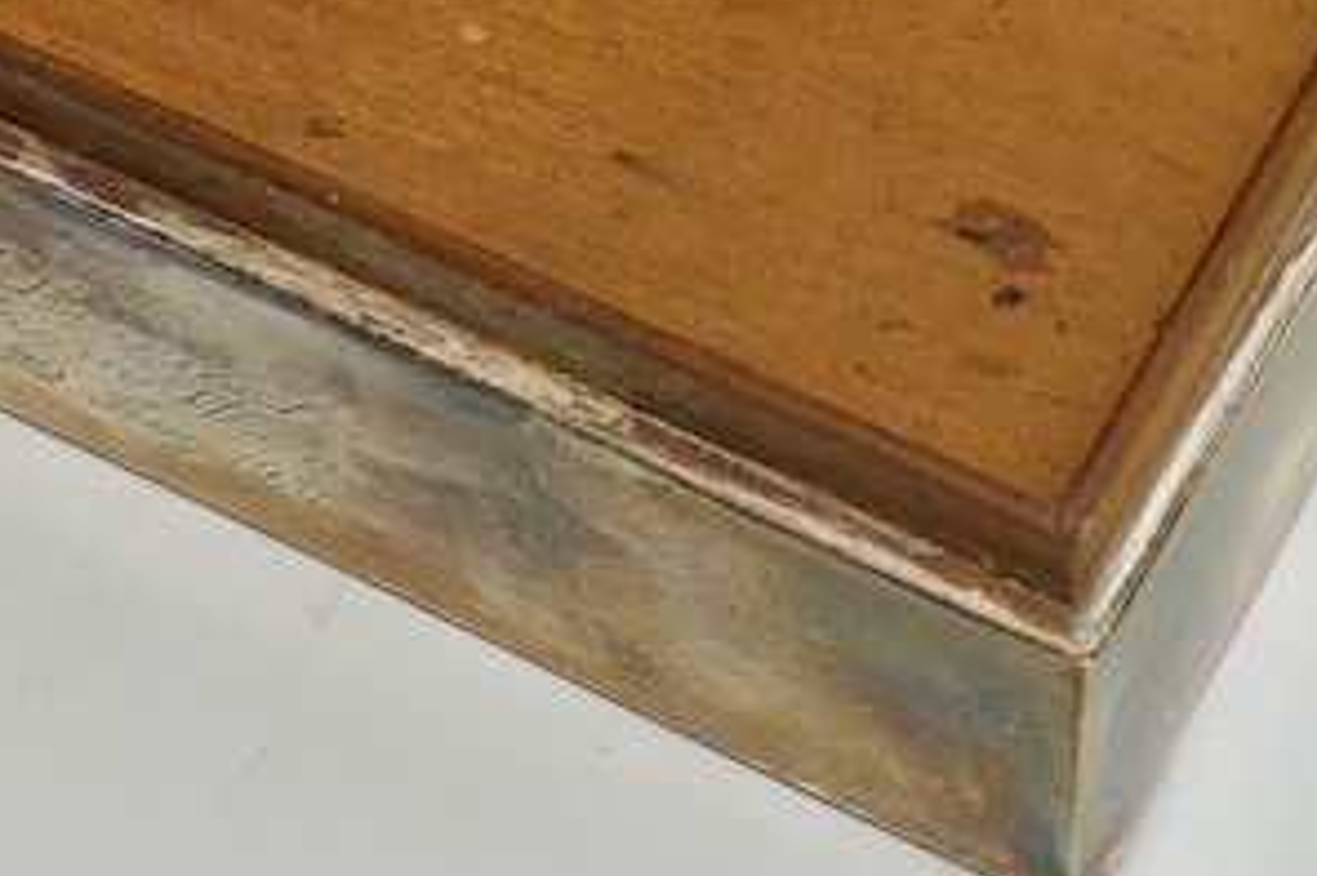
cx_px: 705
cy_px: -538
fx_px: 6252
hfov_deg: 12.0
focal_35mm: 171
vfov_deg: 7.8
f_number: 10
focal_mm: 30
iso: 2500
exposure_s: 1/200
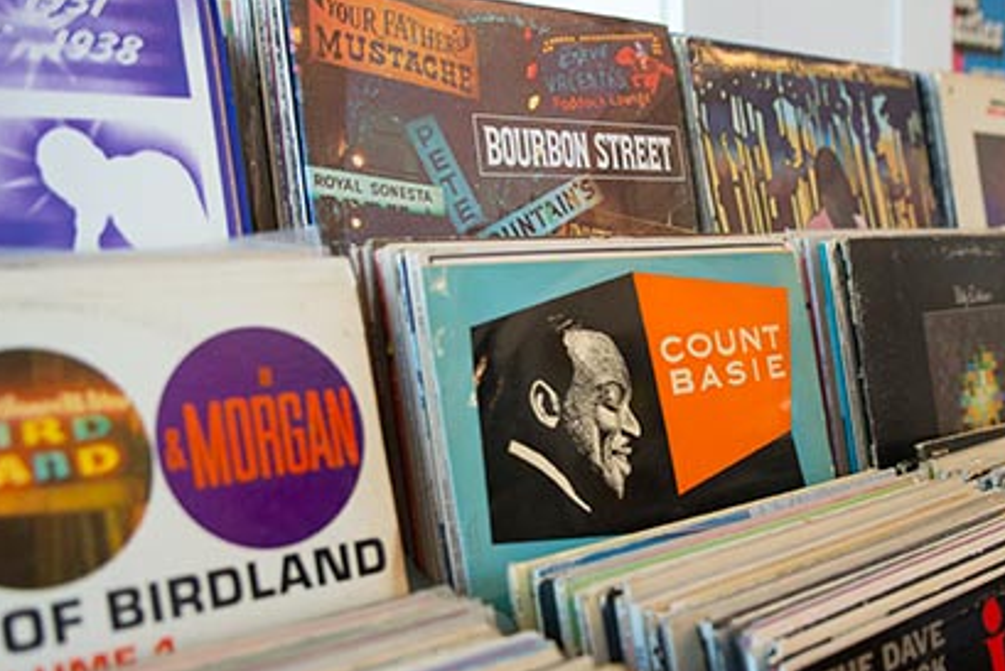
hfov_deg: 54.8
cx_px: 659
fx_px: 949
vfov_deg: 38.3
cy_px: 463
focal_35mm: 34
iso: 1250
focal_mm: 24
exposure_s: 1/125
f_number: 4
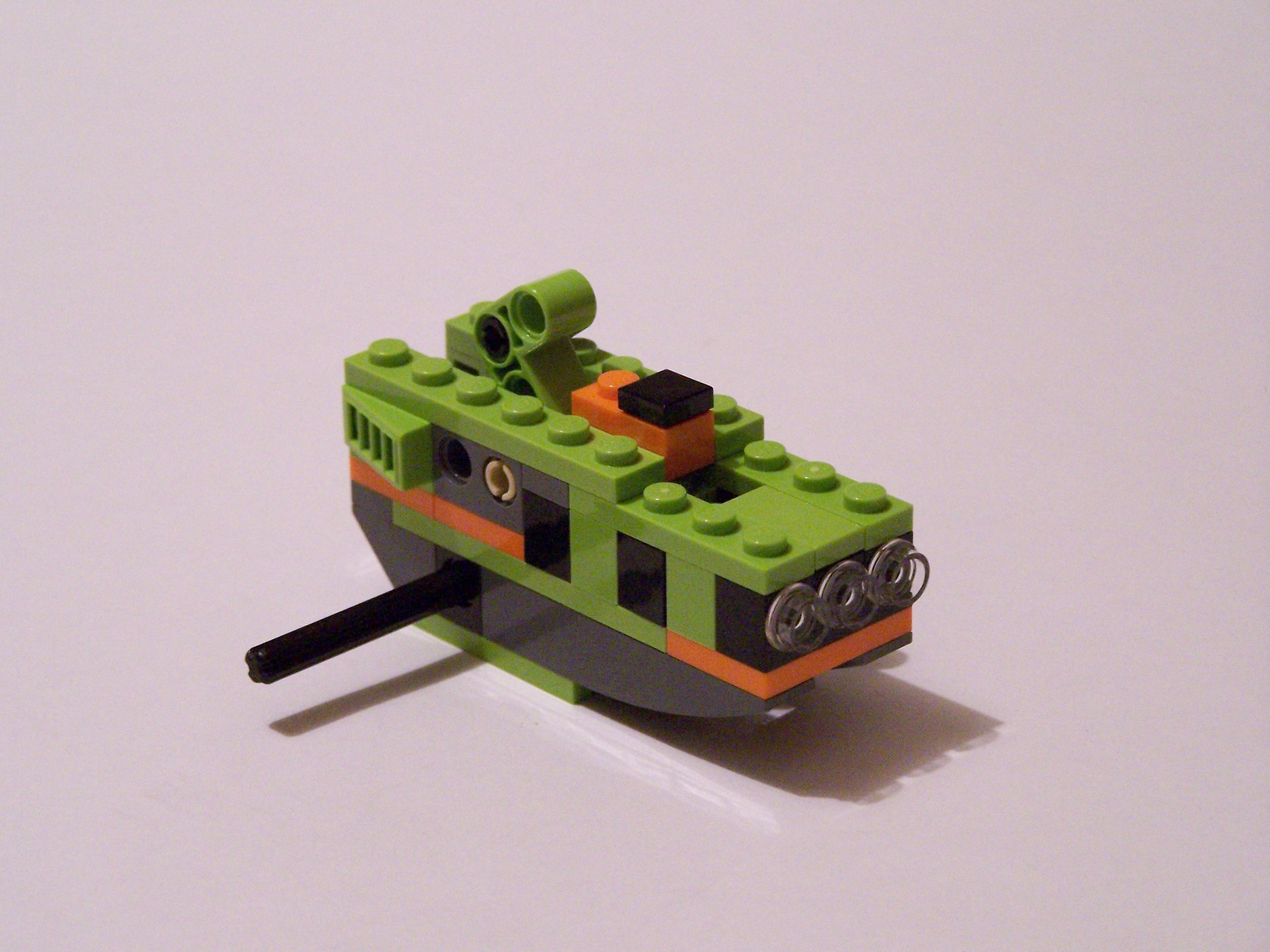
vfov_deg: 12.7
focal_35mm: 117
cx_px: 635
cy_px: 476
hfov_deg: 16.8
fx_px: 4293
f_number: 3.2
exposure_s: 1/20
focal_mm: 19.4
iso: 400
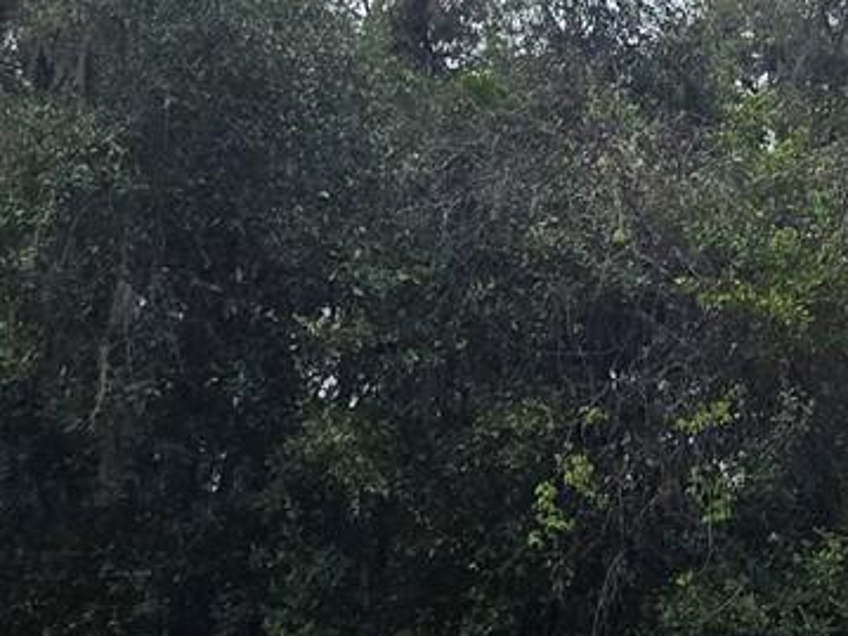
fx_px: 1420
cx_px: 699
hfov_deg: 32.2
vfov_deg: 25.2
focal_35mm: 58
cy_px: 340
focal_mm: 2.2
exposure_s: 1/120
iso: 64
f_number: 2.2
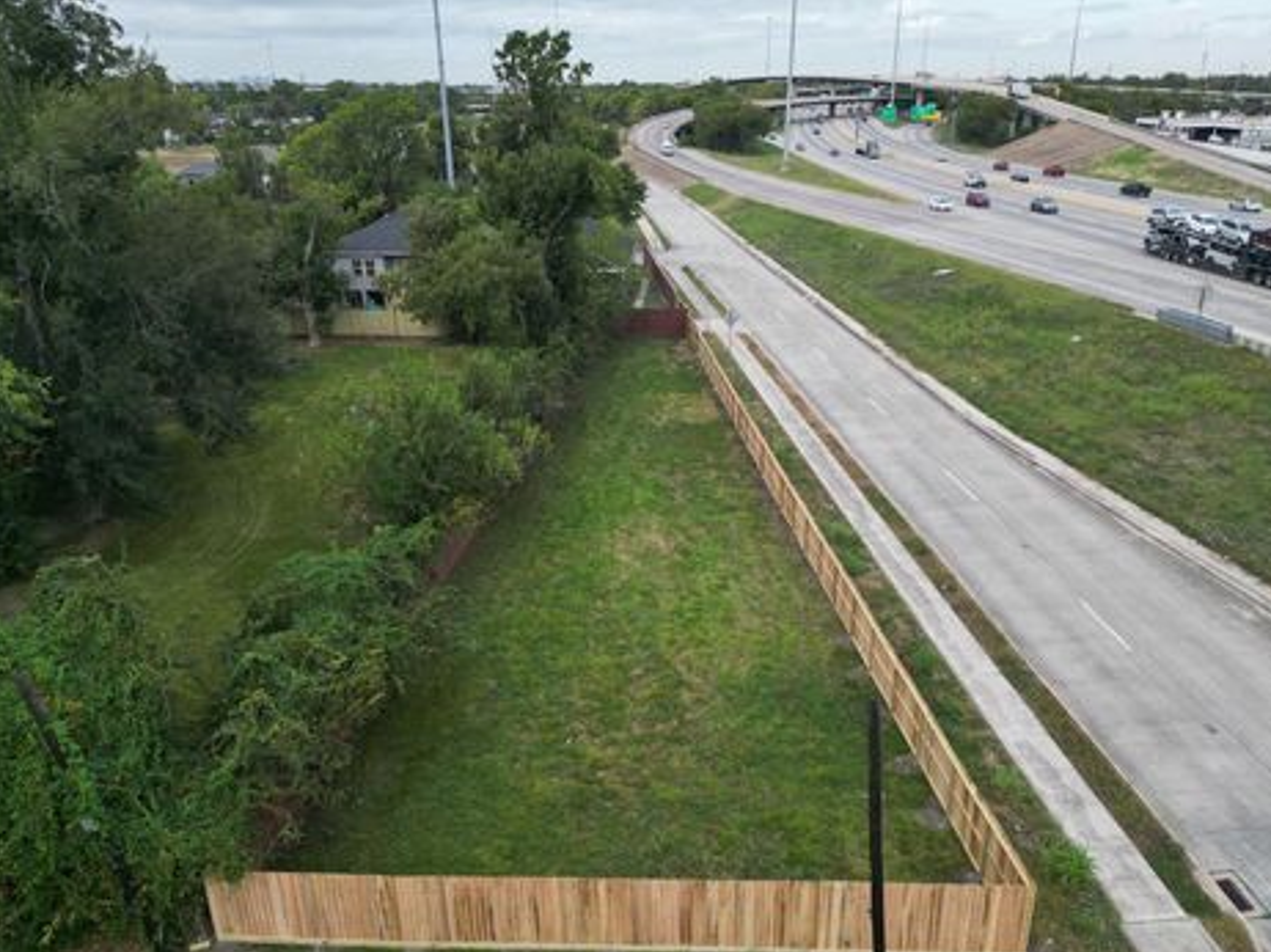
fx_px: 954
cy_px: 466
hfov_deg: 67.3
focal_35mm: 26
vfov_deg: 53.0
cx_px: 658
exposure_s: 1/1500
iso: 140
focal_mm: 6.72
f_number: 1.7
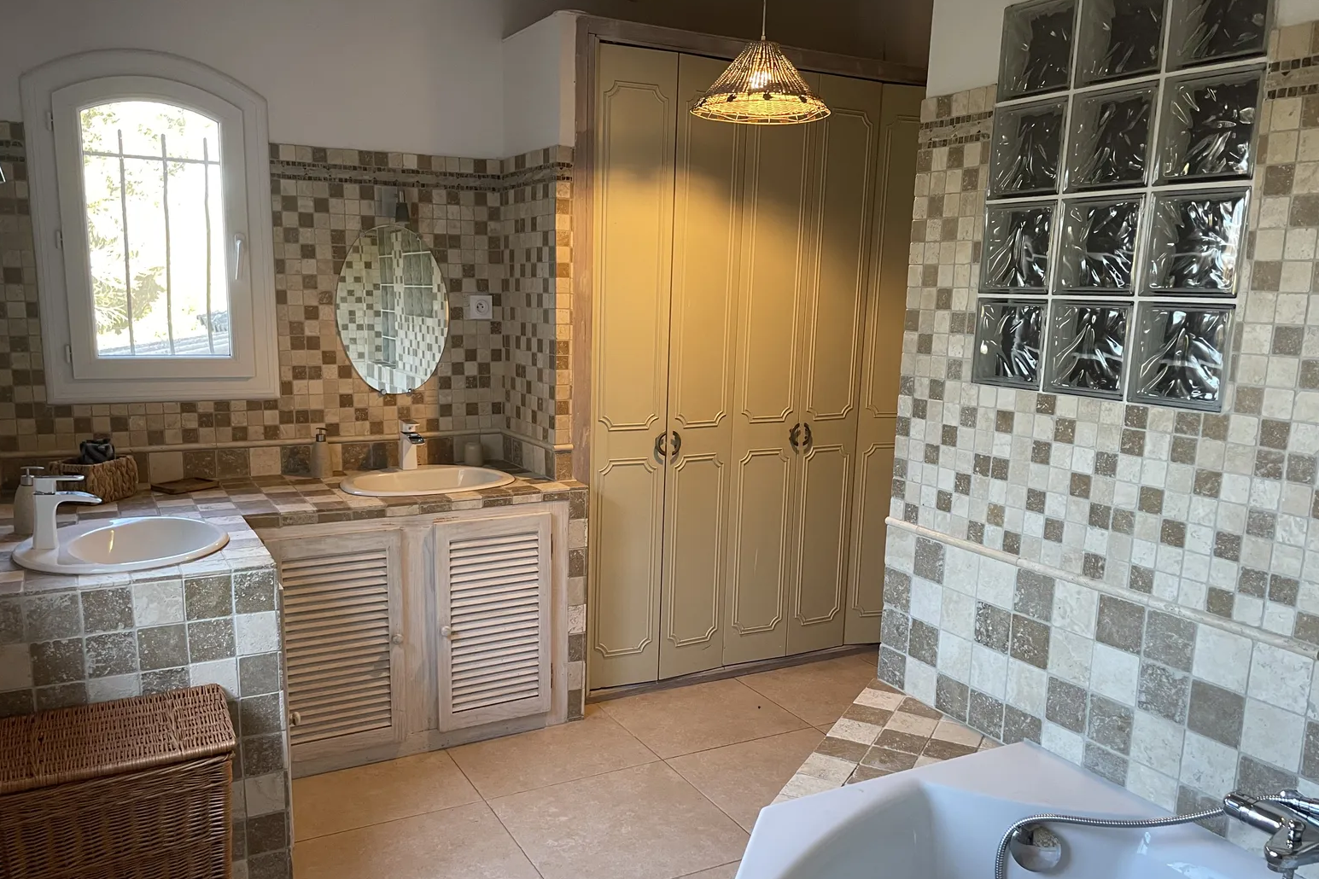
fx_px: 1026
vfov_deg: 46.3
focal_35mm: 28
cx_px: 645
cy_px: 487
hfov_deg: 65.5
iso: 125
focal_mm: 4.2
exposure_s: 1/65
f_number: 1.6
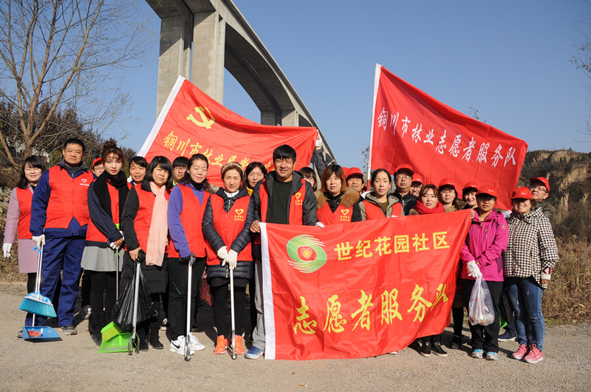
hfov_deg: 67.5
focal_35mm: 27
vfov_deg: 47.8
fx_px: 443
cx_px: 296
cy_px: 196
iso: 200
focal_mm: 18
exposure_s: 1/800
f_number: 6.3
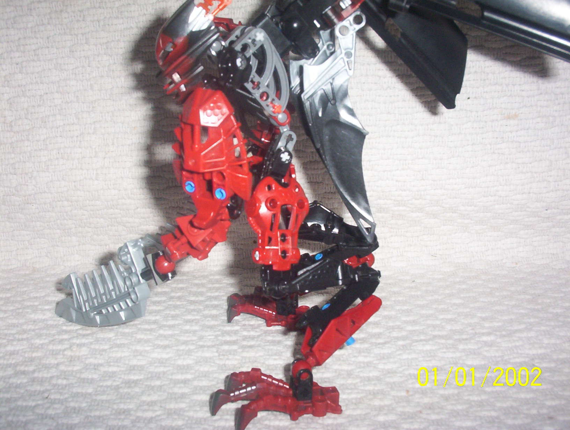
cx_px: 285
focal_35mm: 39
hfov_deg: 47.8
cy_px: 215
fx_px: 644
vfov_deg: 37.0
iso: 140
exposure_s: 1/30
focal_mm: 6
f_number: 4.5
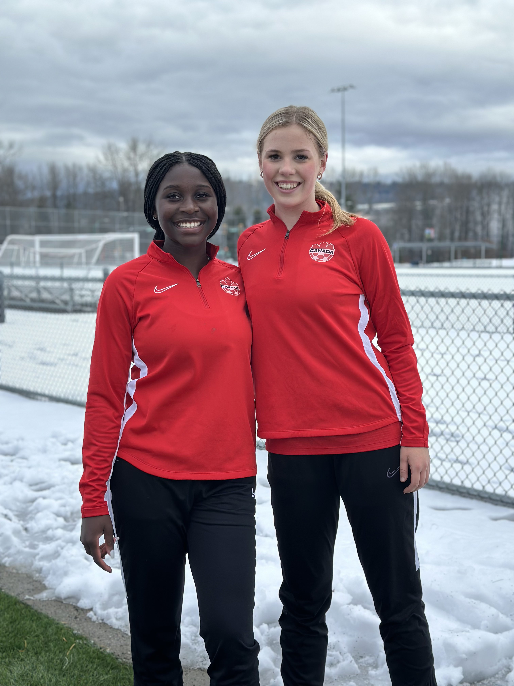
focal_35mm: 48
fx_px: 950
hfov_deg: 30.3
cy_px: 343
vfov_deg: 39.7
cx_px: 257
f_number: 1.78
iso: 80
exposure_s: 1/1305
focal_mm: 6.86
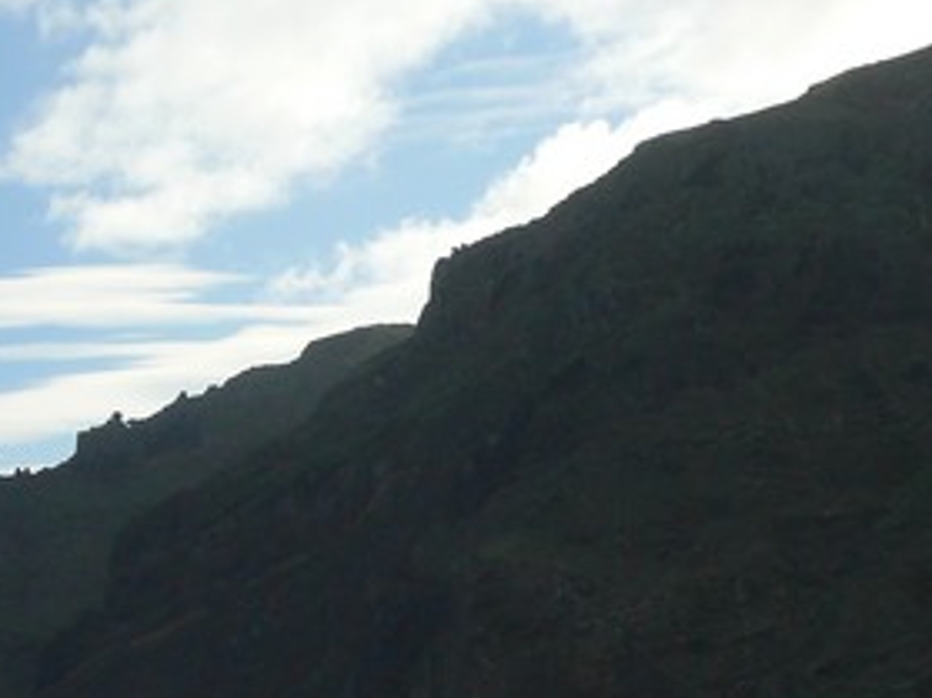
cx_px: 47
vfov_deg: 15.0
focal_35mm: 94
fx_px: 2530
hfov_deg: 20.3
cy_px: 928
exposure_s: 1/200
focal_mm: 7.4
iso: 100
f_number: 5
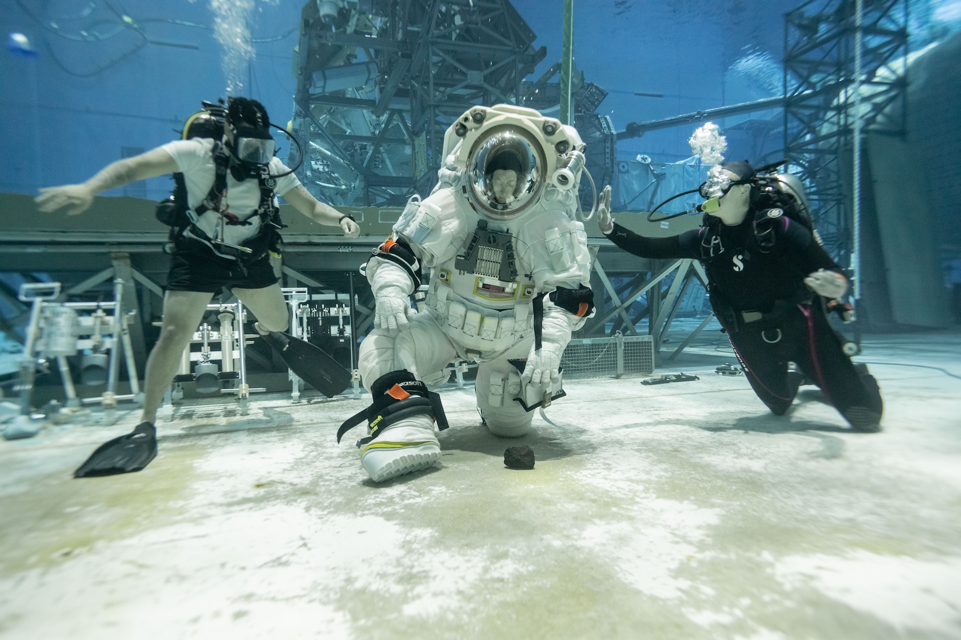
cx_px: 480
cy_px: 320
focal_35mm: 20
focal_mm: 20
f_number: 3.2
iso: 3200
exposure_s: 1/100
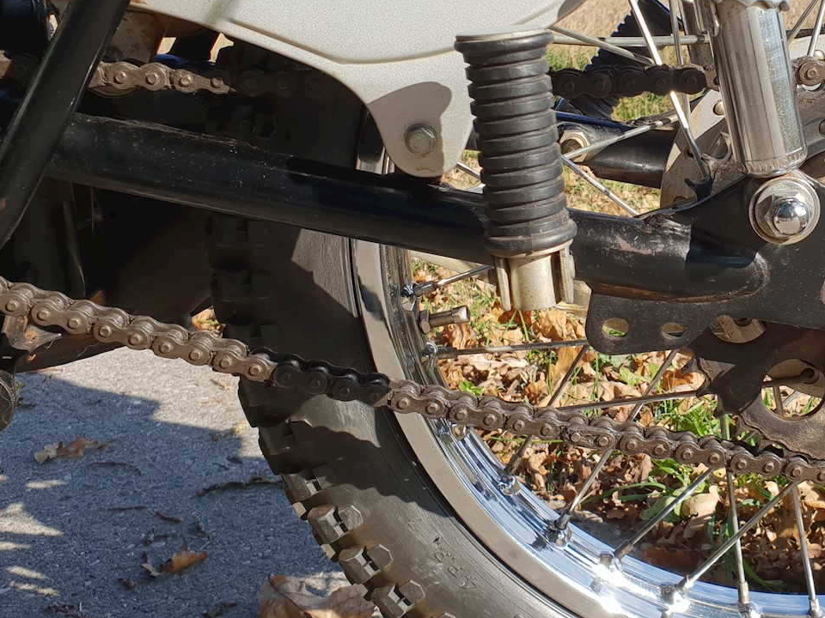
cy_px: 201
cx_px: 690
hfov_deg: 35.3
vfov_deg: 27.8
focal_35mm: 52
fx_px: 1239
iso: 50
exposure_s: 1/703
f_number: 2.4
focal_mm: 4.3
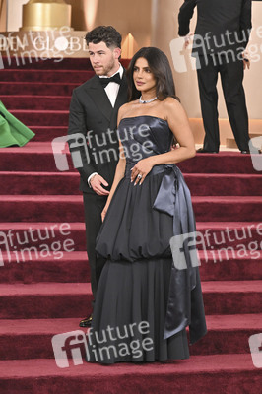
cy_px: 197
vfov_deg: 18.8
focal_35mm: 109
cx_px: 131
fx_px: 1192
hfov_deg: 12.5
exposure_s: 1/320
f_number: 5
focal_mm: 109
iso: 2500
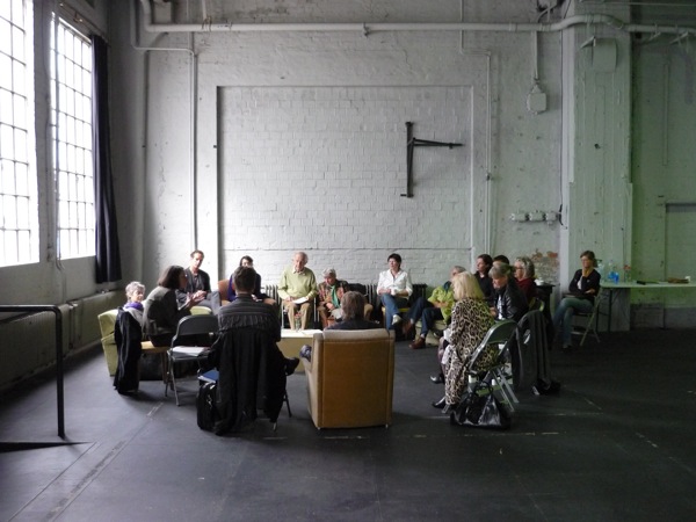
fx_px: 664
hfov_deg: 55.4
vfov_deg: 42.9
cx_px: 348
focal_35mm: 33
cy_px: 261
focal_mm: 5.5
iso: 400
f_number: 2.8
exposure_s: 1/20
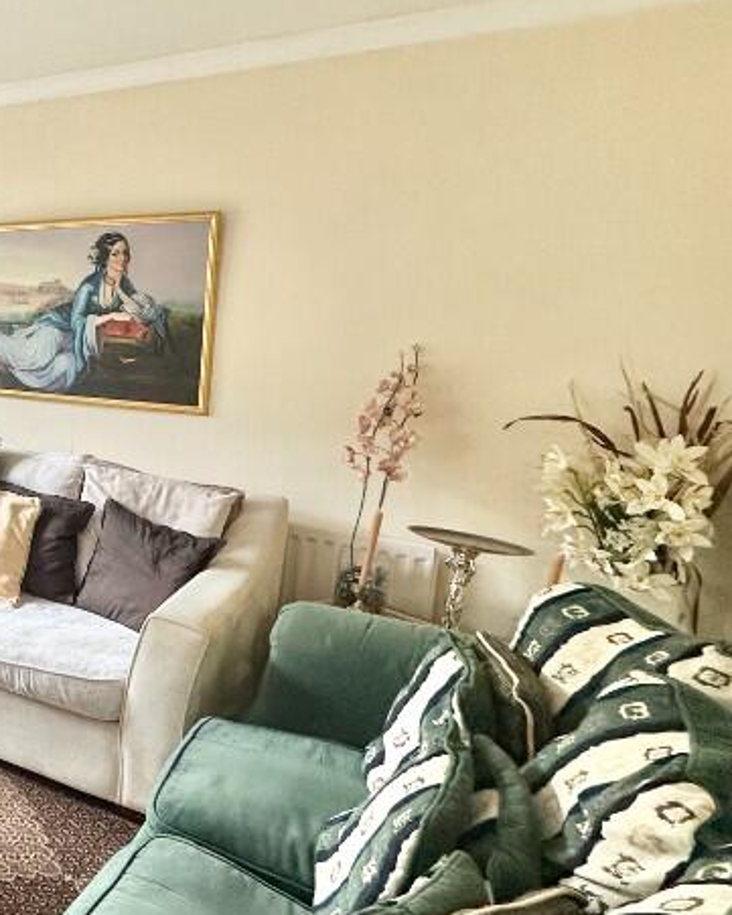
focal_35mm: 31
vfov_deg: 57.0
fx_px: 839
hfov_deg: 34.4
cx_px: -205
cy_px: 402
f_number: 2.2
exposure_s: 1/99
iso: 100
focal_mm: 2.22
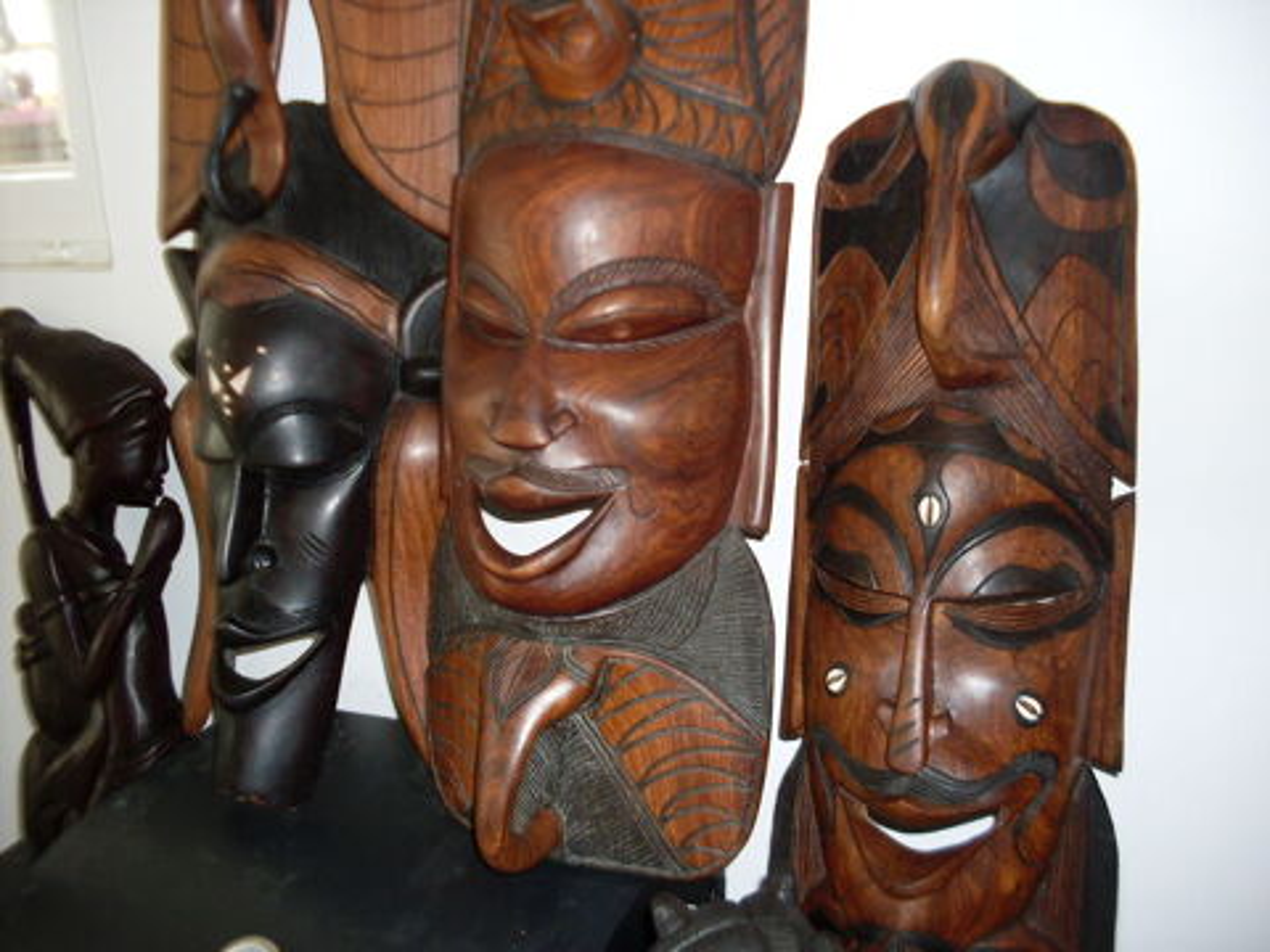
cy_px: 476
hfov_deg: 49.0
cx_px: 635
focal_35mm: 38
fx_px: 1394
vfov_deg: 37.7
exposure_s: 1/45
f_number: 2.8
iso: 100
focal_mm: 6.3
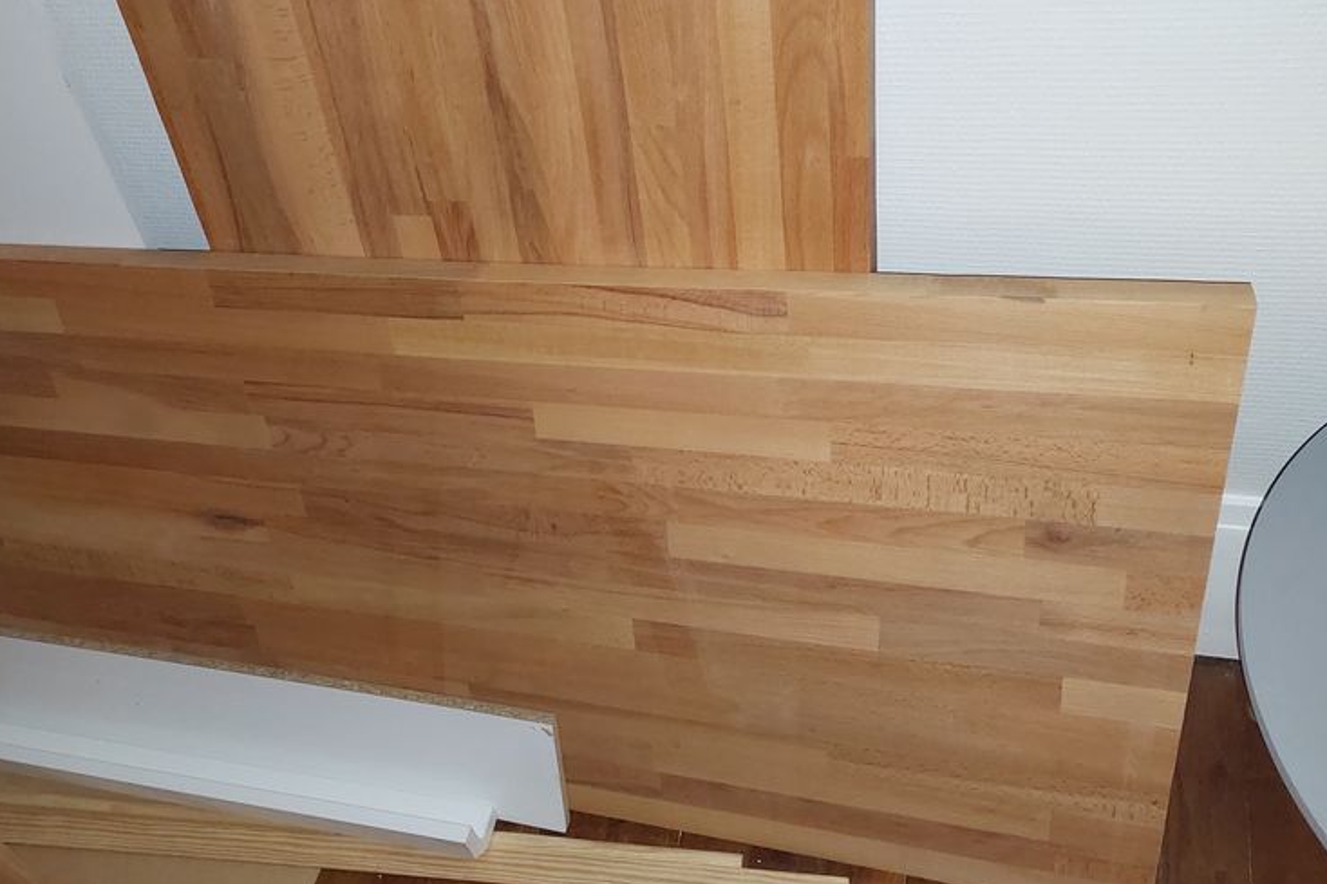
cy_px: 414
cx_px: 541
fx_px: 1253
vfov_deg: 38.8
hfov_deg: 55.5
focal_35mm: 34
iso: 400
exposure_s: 1/50
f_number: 1.8
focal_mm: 5.23
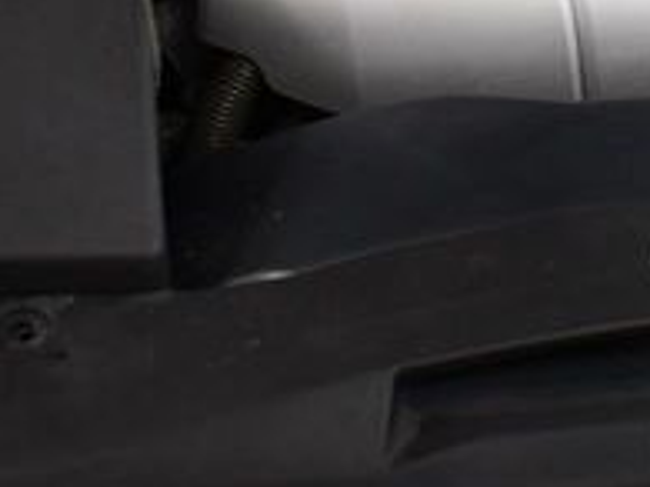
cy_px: -198
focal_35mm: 114
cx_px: 607
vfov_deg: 12.5
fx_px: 2139
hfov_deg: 17.0
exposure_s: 1/125
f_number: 3.5
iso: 800
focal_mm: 18
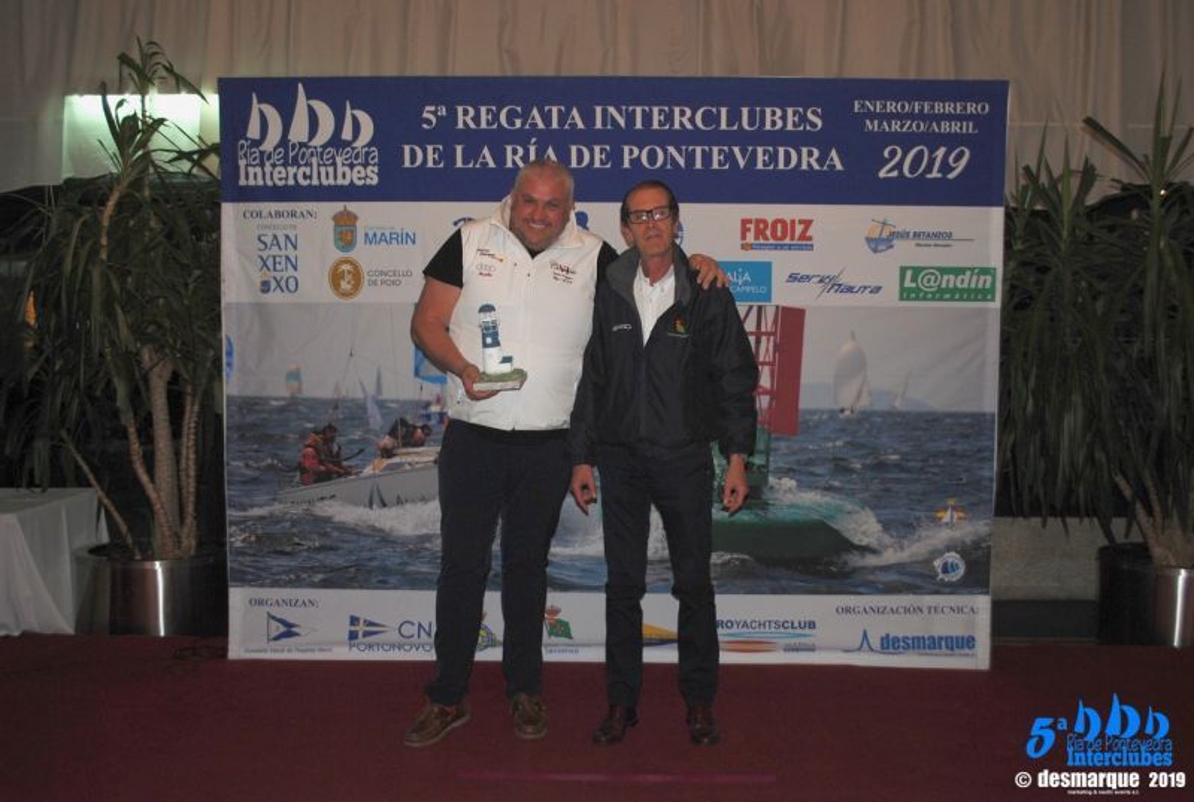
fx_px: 1196
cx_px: 597
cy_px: 401
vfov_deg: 37.0
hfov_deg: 53.0
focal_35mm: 36
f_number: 4
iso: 200
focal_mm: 24
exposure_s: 1/60
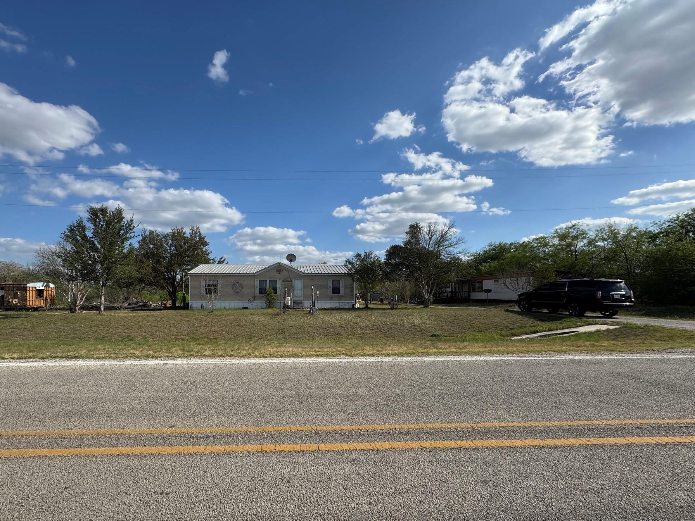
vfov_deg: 78.0
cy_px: 282
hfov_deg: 94.0
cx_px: 304
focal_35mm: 16
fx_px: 321
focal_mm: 2.22
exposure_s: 1/2770
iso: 50
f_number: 2.2
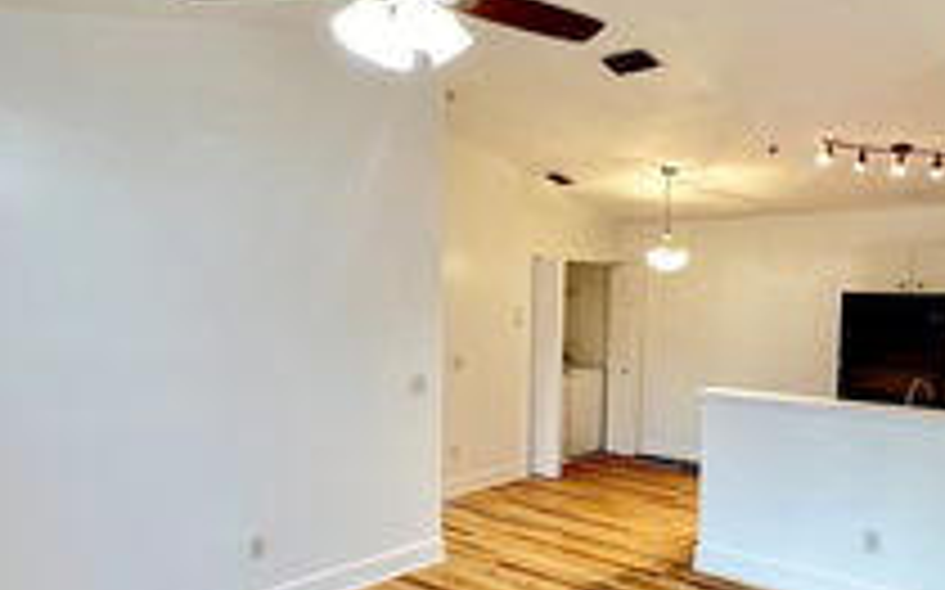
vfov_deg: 44.4
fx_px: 721
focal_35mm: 28
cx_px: 515
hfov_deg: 66.4
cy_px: 338
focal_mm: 1.57
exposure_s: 1/60
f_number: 1.8
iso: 400
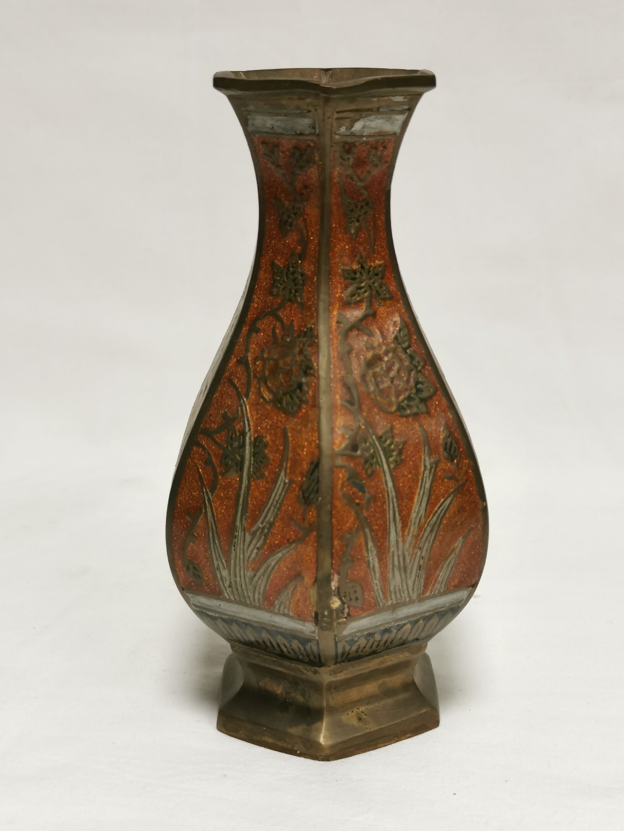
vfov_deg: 33.8
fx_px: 1370
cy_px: 416
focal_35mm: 57
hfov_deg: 25.7
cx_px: 312
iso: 200
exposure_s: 1/100
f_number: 1.8
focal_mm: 5.58
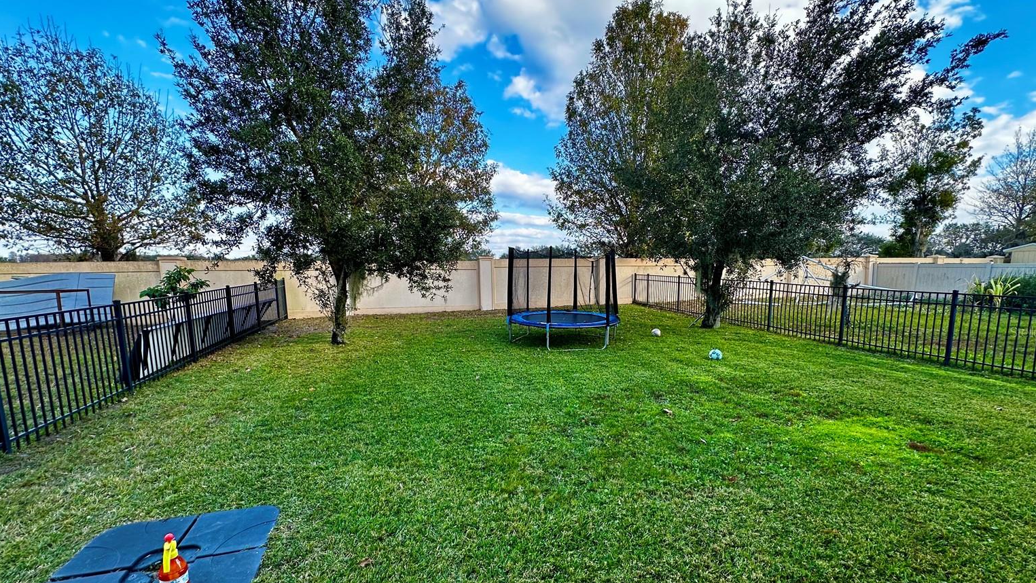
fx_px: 440
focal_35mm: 16
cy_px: 332
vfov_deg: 66.8
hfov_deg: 99.3
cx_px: 531
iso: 40
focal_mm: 2.22
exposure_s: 1/226
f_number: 2.2
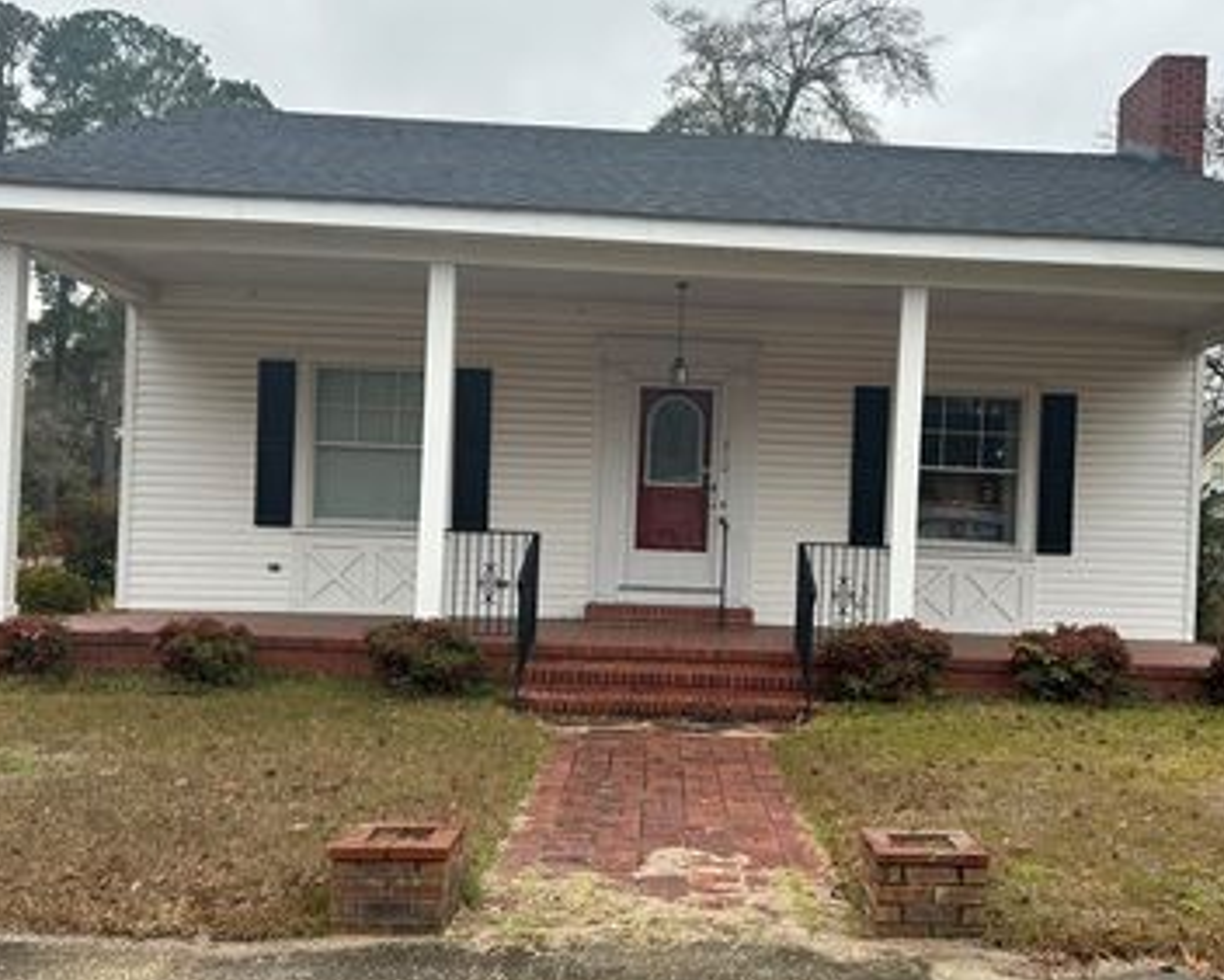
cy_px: 537
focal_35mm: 36
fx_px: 1305
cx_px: 737
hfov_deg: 49.9
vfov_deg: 41.1
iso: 32
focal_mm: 5.7
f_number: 1.5
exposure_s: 1/126
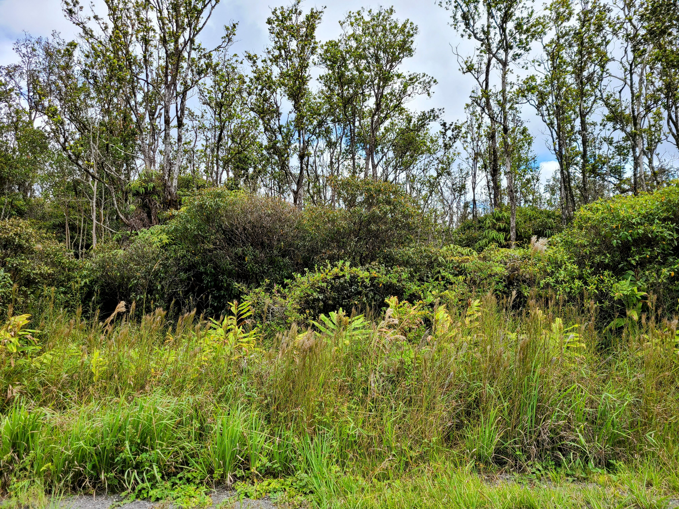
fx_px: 510
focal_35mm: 26
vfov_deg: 53.1
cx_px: 340
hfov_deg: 67.3
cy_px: 254
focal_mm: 5.4
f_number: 1.8
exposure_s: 1/1347
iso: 40
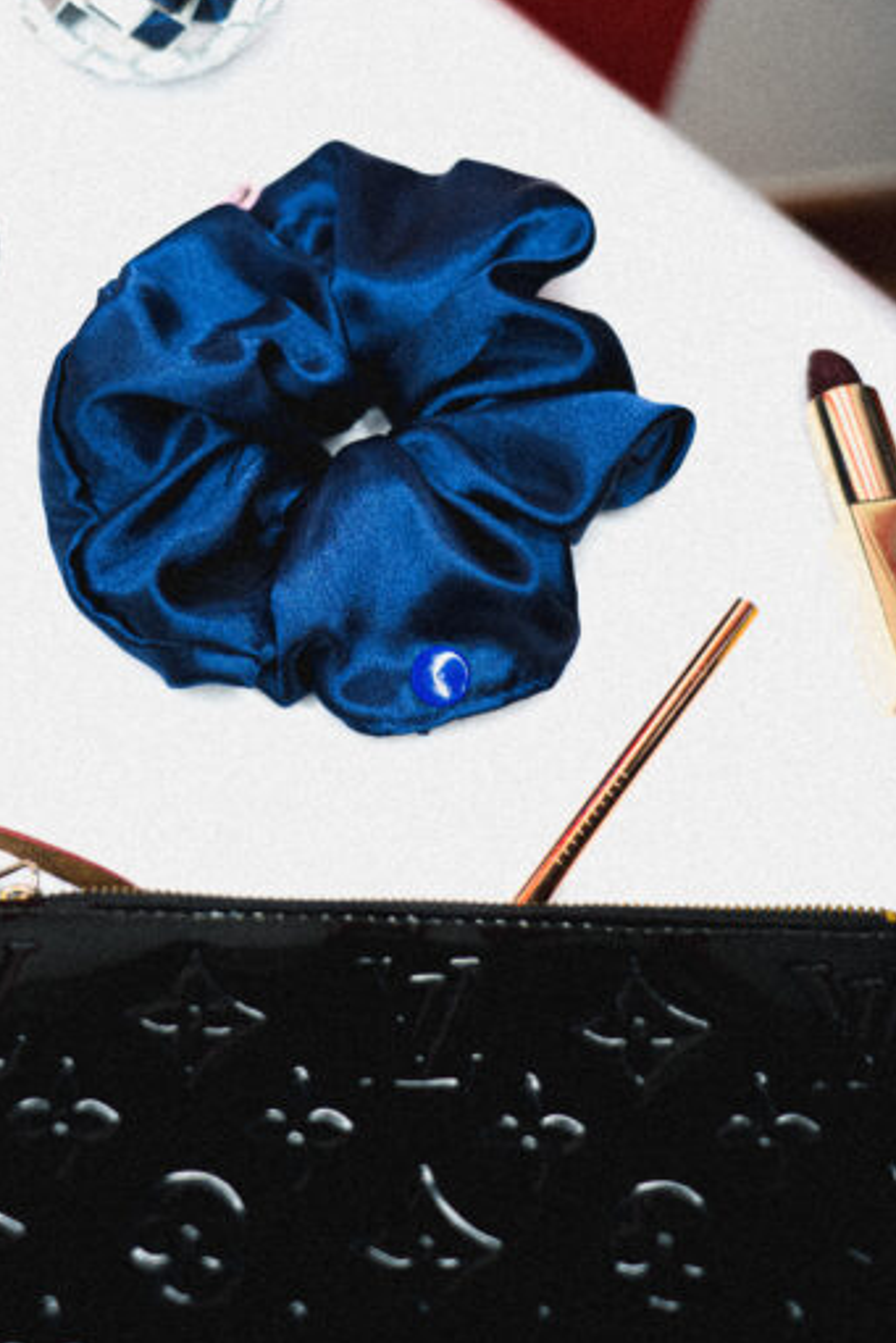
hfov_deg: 25.0
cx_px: 323
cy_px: 468
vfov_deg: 36.5
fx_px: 2014
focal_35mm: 54
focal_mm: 40
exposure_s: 1/60
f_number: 4
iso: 200
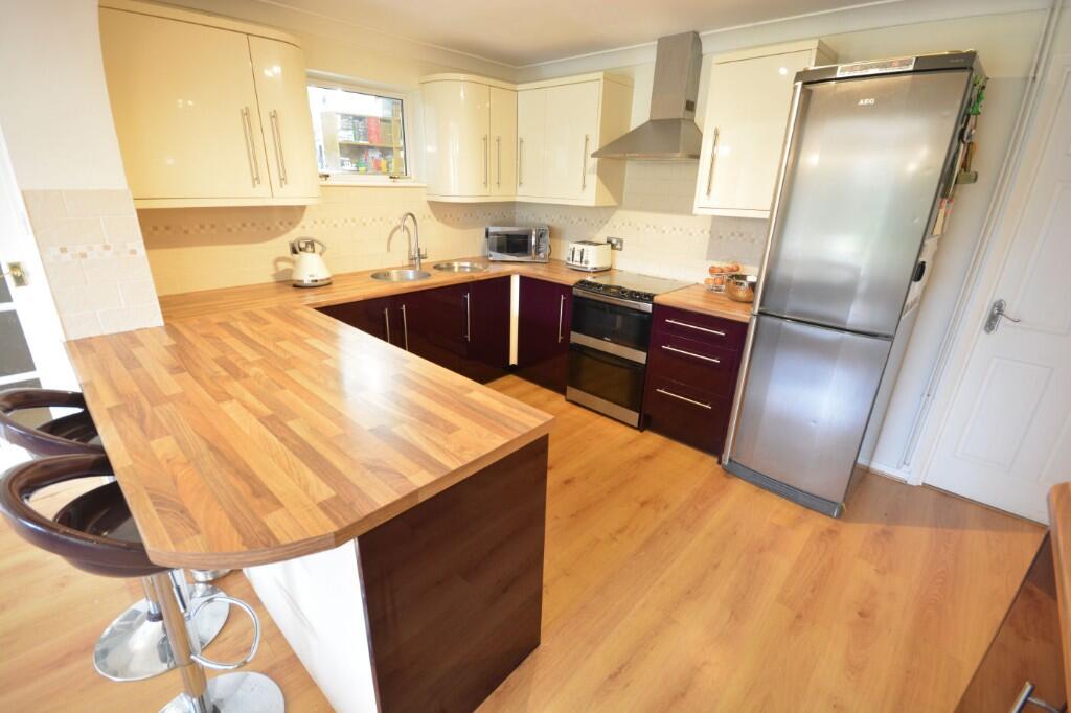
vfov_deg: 77.3
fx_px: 446
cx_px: 536
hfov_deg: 100.4
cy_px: 356
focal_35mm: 15
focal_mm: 10
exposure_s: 1/4
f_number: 8
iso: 400
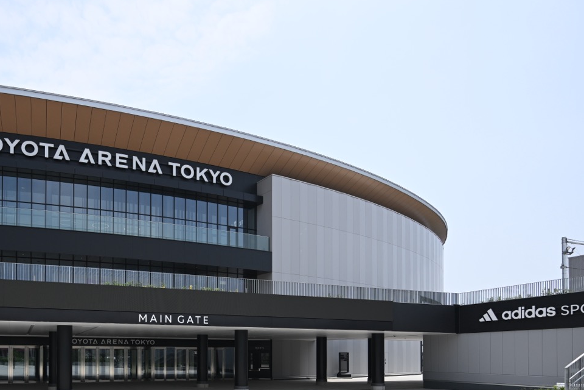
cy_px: 342
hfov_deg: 63.3
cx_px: 182
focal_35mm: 28
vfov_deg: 42.9
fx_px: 454
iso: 100
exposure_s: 1/1250
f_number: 4
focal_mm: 14
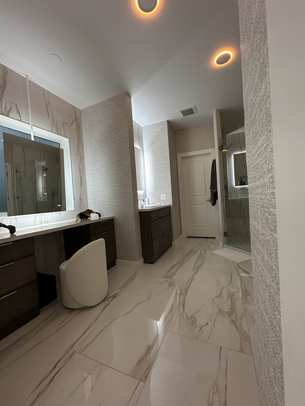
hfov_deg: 85.7
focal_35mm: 14
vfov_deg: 102.1
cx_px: 152
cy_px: 203
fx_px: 164
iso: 320
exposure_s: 1/84
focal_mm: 2.22
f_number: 2.2
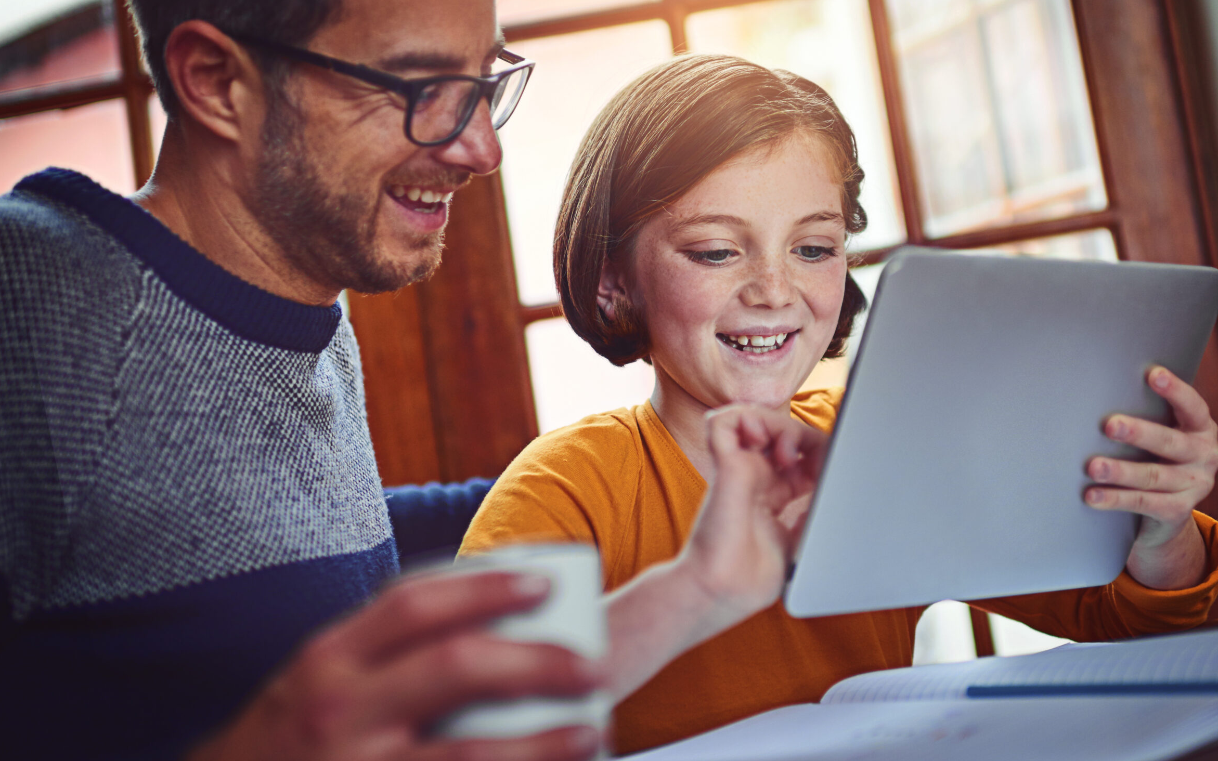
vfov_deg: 32.7
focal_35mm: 39
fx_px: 1295
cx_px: 655
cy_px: 329
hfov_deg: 50.3
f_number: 1.8
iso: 400
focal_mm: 35
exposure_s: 1/160
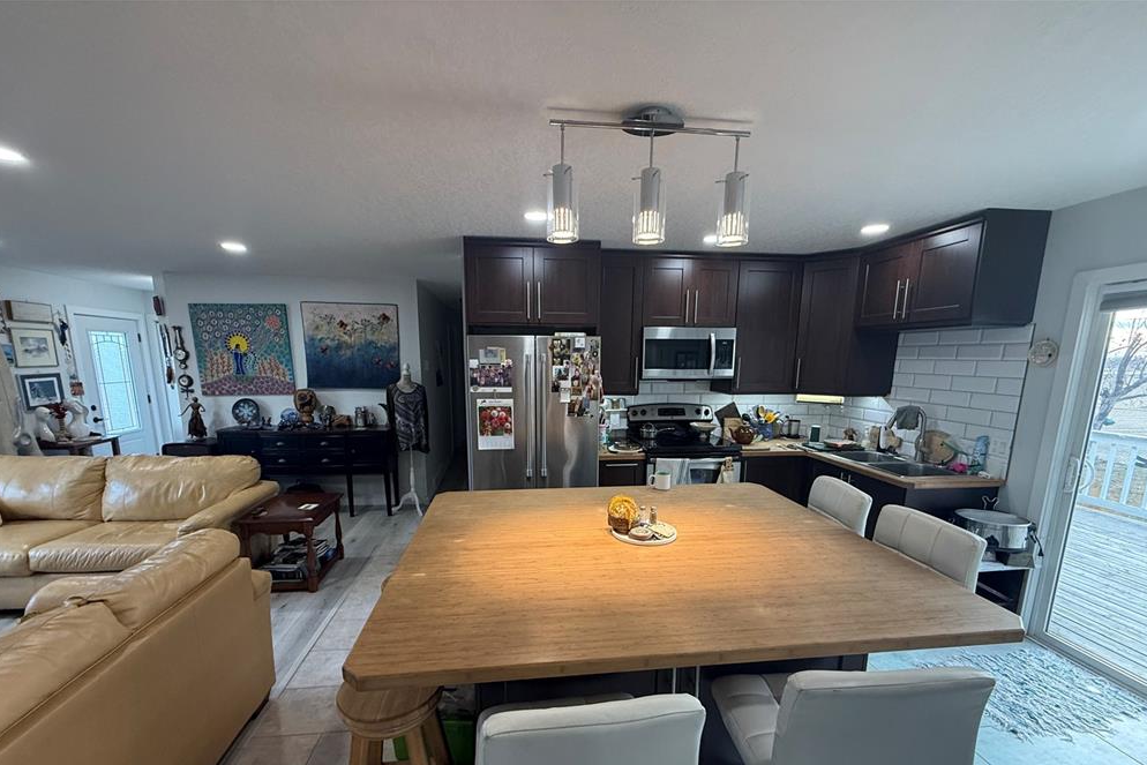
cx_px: 565
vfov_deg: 76.8
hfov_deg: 100.4
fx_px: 478
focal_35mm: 15
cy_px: 442
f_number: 2.2
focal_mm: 2.22
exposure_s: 1/120
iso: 250
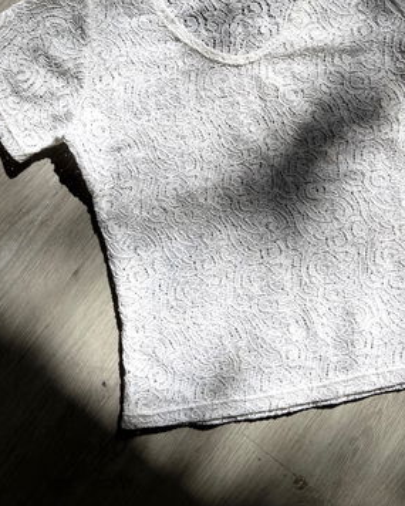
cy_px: 137
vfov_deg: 46.5
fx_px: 569
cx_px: 225
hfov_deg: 39.1
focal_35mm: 38
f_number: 1.6
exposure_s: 1/3413
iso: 50
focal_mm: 5.1
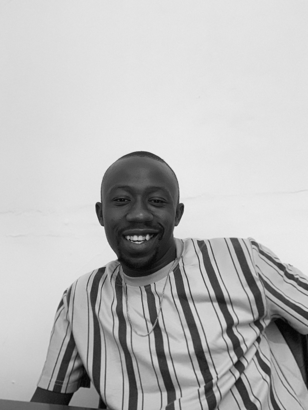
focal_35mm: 32
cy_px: 205
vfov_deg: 56.8
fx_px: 380
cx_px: 154
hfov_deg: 44.2
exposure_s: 1/30
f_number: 2.2
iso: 320
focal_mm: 2.87
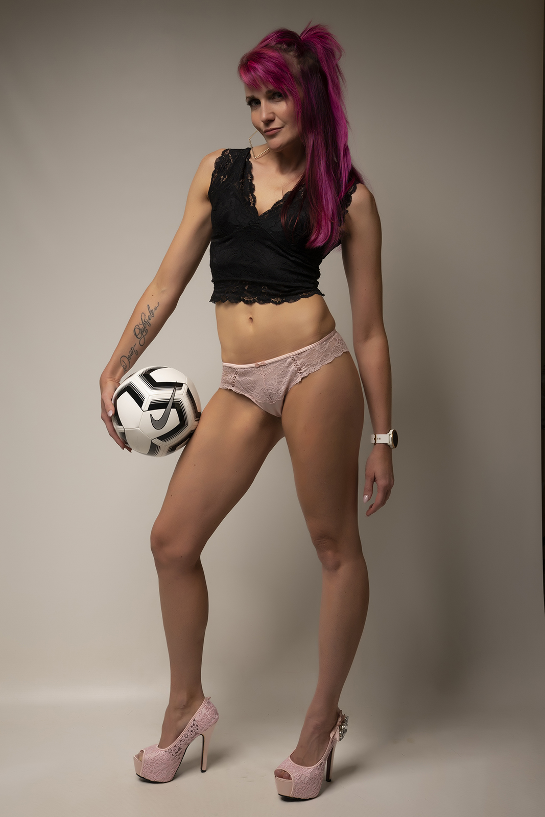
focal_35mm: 50
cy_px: 408
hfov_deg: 27.0
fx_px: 1135
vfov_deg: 39.6
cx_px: 272
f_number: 7.1
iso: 125
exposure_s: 1/200
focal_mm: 50
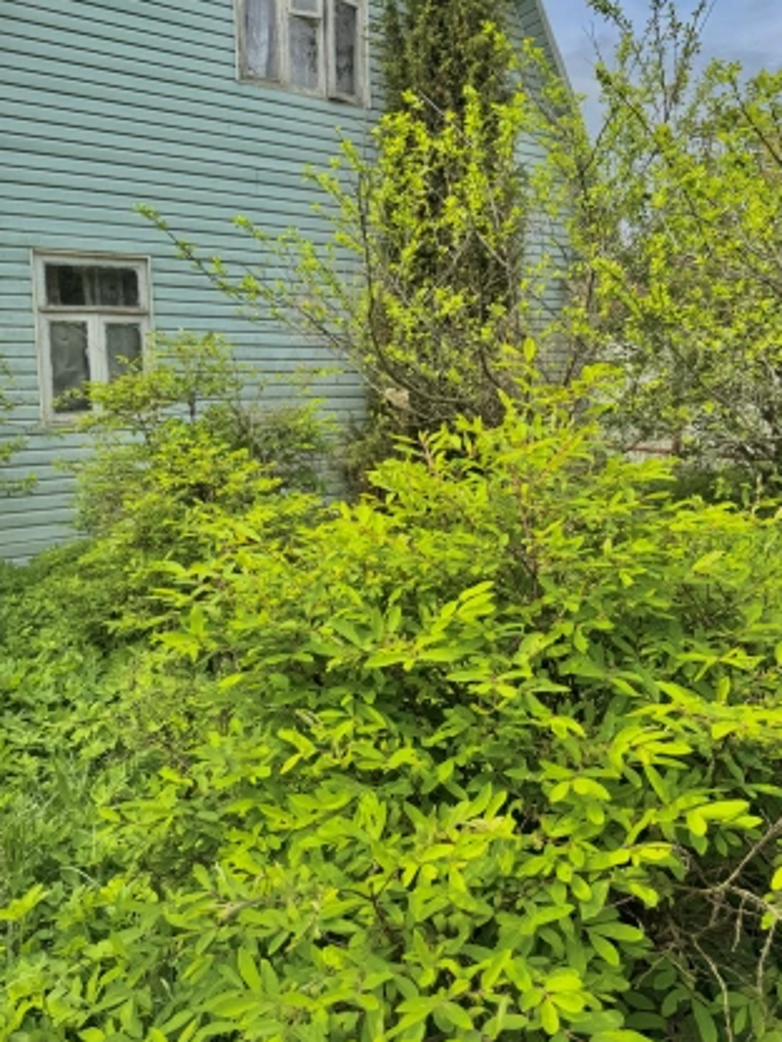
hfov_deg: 51.3
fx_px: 813
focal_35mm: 27
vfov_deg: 65.2
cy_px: 473
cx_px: 420
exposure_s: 1/1637
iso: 80
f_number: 1.78
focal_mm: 6.76
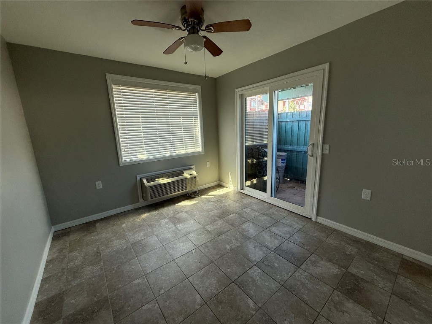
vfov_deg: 85.7
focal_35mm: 14
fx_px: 175
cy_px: 162
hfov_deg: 102.1
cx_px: 216
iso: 160
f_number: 2.2
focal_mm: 2.22
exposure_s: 1/120
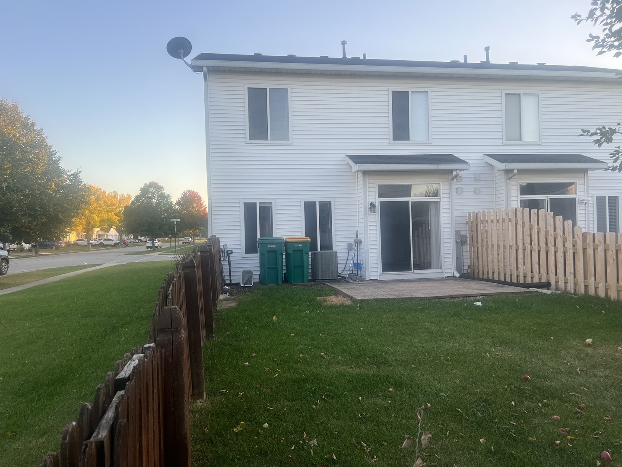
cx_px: 311
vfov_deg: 53.1
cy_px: 234
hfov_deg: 67.3
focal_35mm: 26
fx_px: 467
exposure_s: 1/421
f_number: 1.5
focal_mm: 5.7
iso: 50
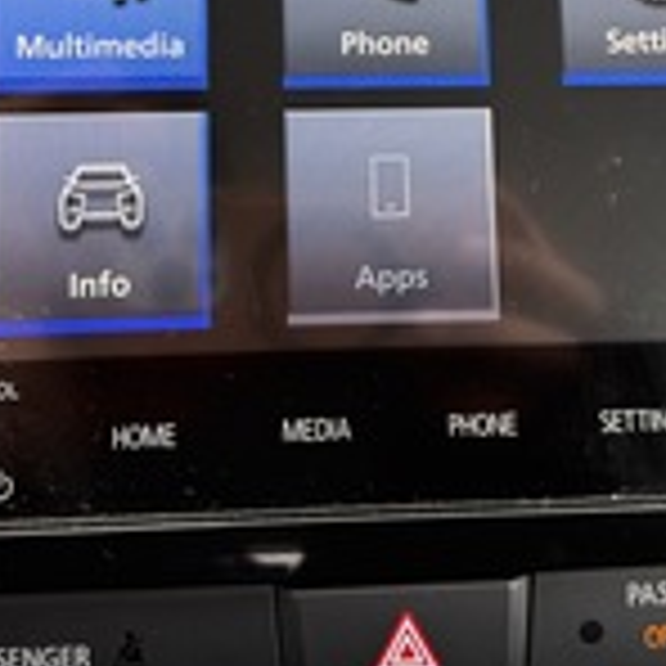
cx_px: 315
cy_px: 38
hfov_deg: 28.6
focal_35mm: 60
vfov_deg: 27.3
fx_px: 1306
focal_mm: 6.76
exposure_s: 1/185
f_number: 1.78
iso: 125
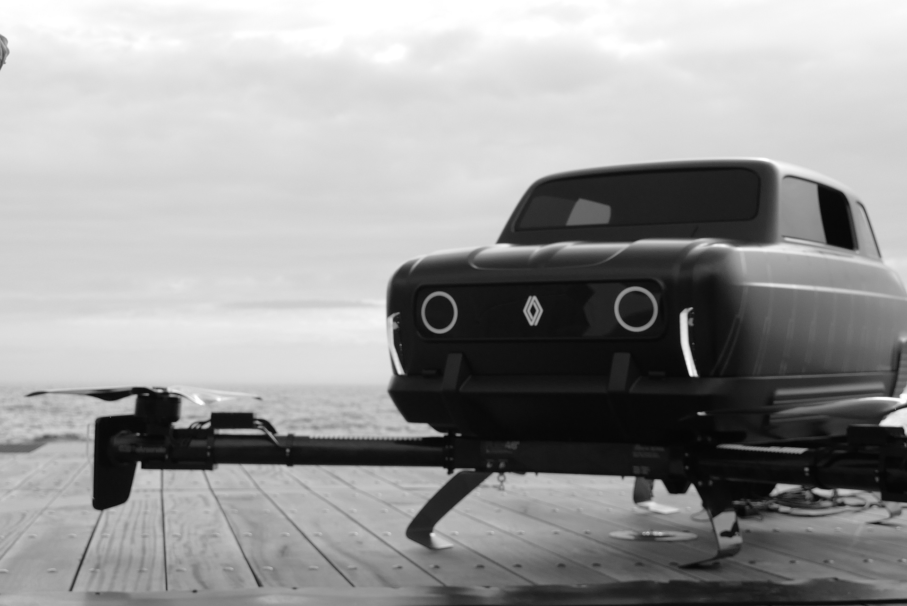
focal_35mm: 61
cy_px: 119
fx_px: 1537
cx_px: 459
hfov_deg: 32.9
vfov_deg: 22.0
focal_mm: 28
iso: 800
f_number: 4.8
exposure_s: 1/2500
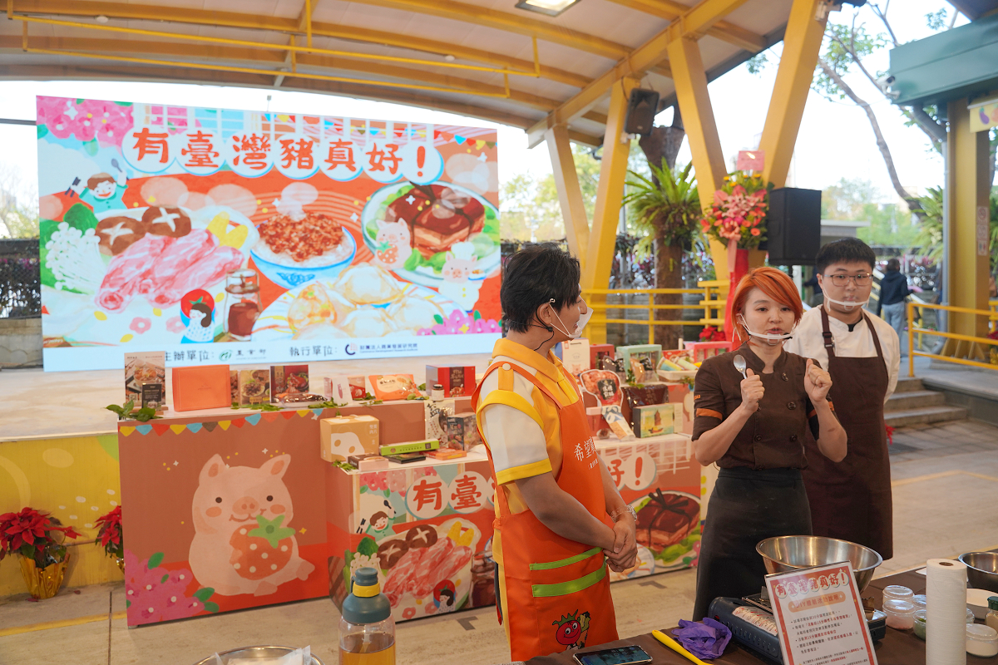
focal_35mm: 28
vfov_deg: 46.4
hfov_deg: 65.5
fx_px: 776
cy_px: 332
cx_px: 499
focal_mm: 28
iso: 640
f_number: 4
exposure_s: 1/160
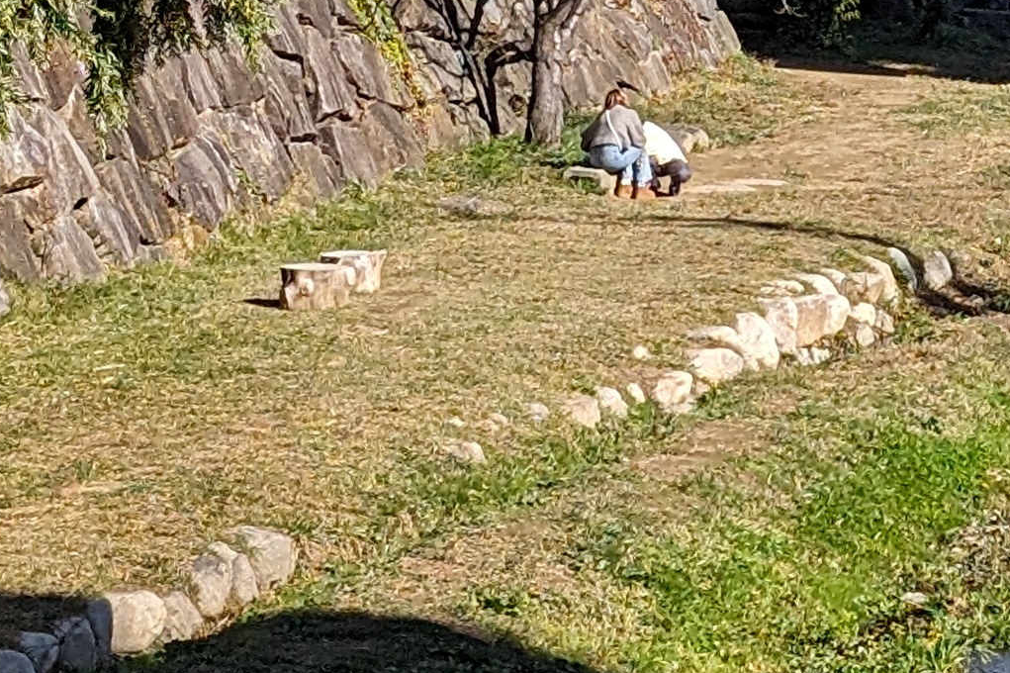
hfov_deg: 9.7
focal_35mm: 204
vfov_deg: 6.5
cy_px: -844
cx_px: 1631
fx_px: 5721
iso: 20
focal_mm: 6.9
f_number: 1.68
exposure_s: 1/1079
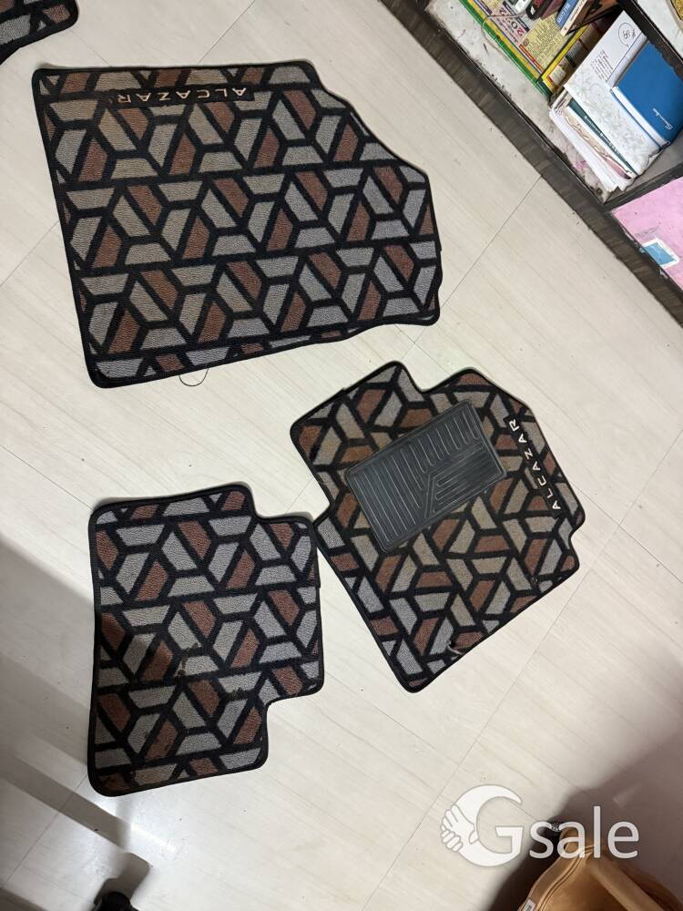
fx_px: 631
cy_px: 456
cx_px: 342
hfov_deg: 56.8
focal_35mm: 24
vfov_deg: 71.6
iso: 640
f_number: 1.78
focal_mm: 6.76
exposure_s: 1/50
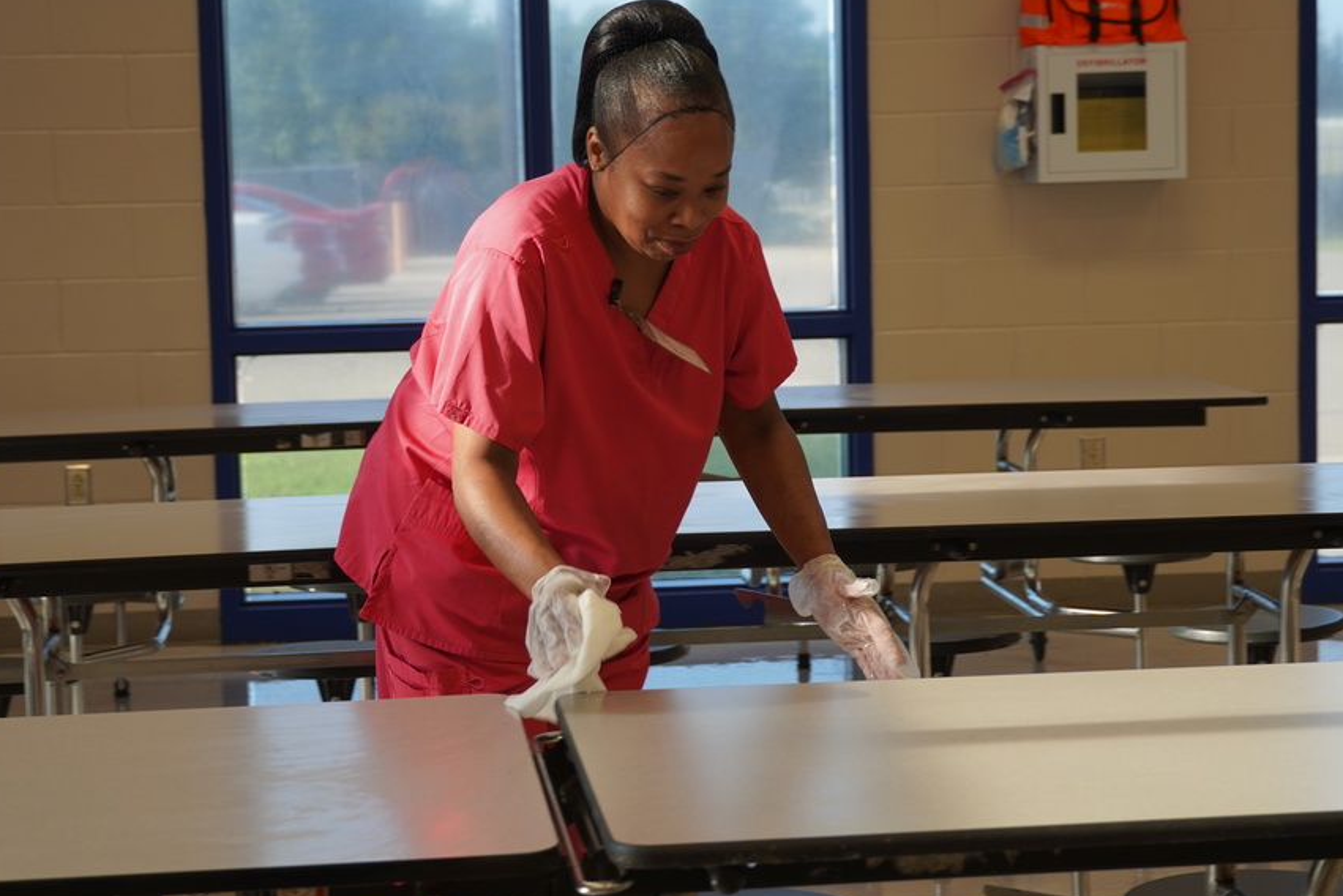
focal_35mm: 83
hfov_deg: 24.5
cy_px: 471
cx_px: 612
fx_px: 3097
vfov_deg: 16.5
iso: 320
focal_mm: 46
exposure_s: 1/160
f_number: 5
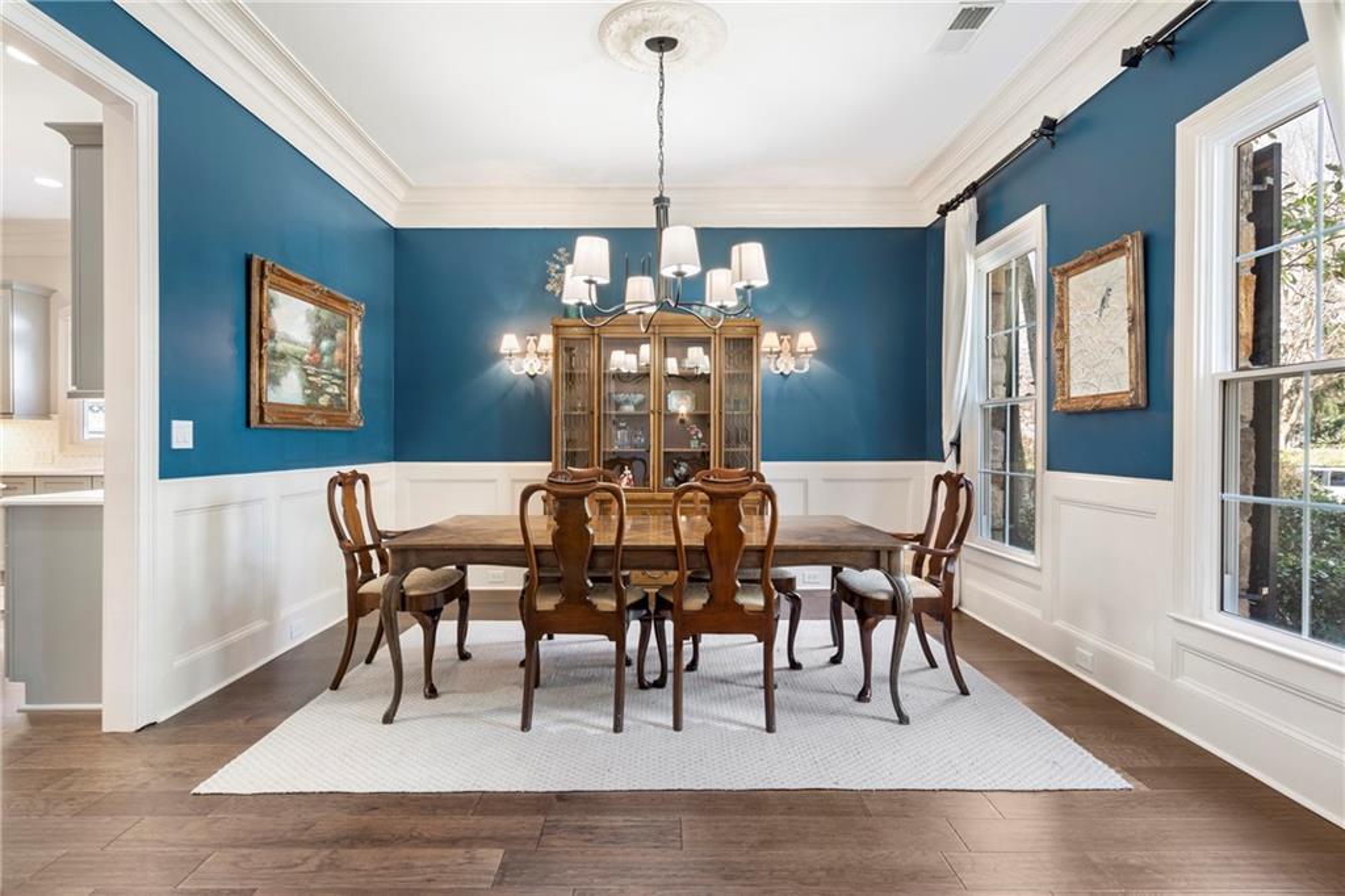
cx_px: 672
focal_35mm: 17
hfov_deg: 93.3
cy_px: 448
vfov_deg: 70.4
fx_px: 635
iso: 400
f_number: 8
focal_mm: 17
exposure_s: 1.3
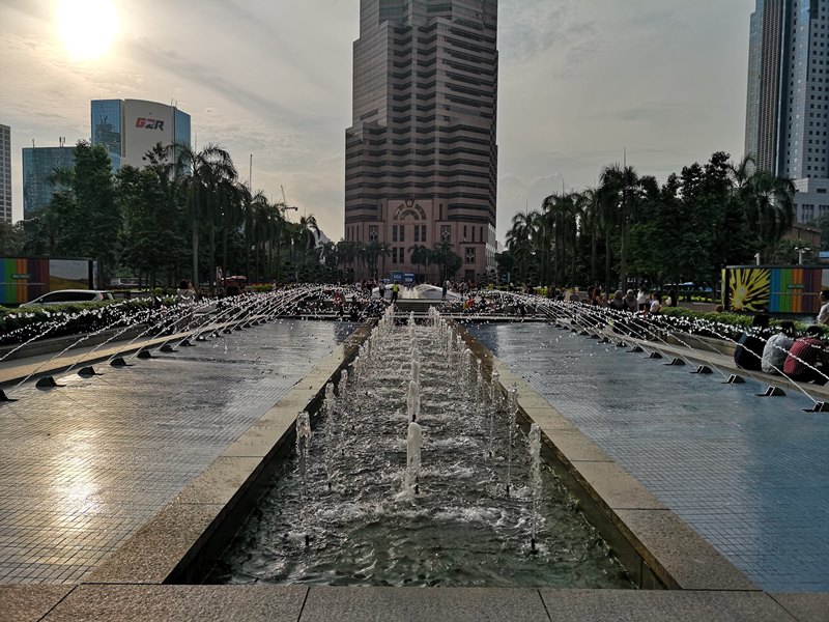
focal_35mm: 27
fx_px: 647
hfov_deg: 65.3
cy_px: 311
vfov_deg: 51.4
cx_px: 414
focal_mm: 3.95
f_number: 1.8
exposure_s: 1/3472
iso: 50
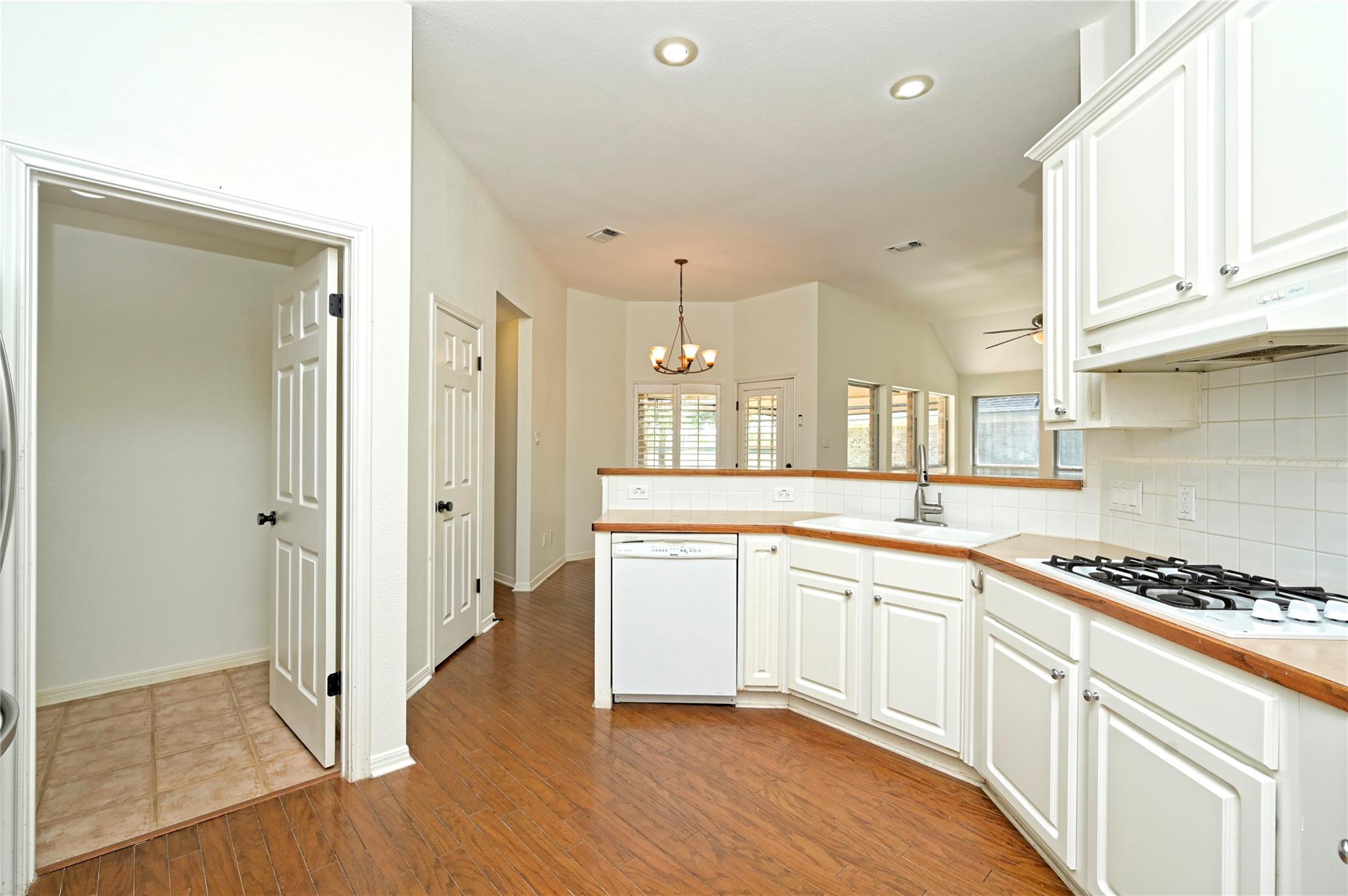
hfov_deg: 98.6
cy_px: 448
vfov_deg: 75.4
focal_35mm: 16
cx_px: 674
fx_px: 580
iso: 320
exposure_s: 1/80
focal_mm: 15.5
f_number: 6.3
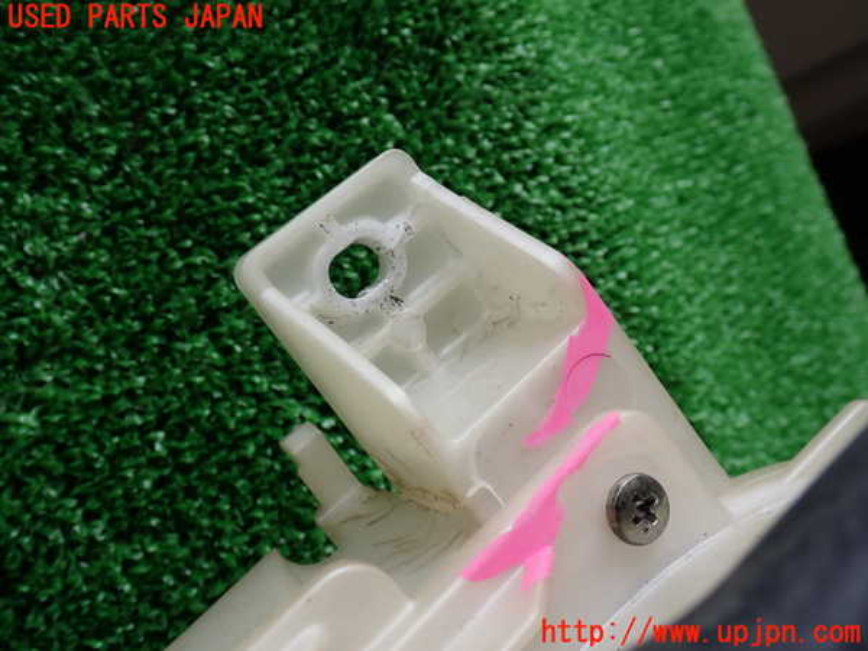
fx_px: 903
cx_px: 434
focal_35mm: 36
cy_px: 326
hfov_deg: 51.4
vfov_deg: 39.7
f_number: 3.5
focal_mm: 6.37
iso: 100
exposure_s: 1/125
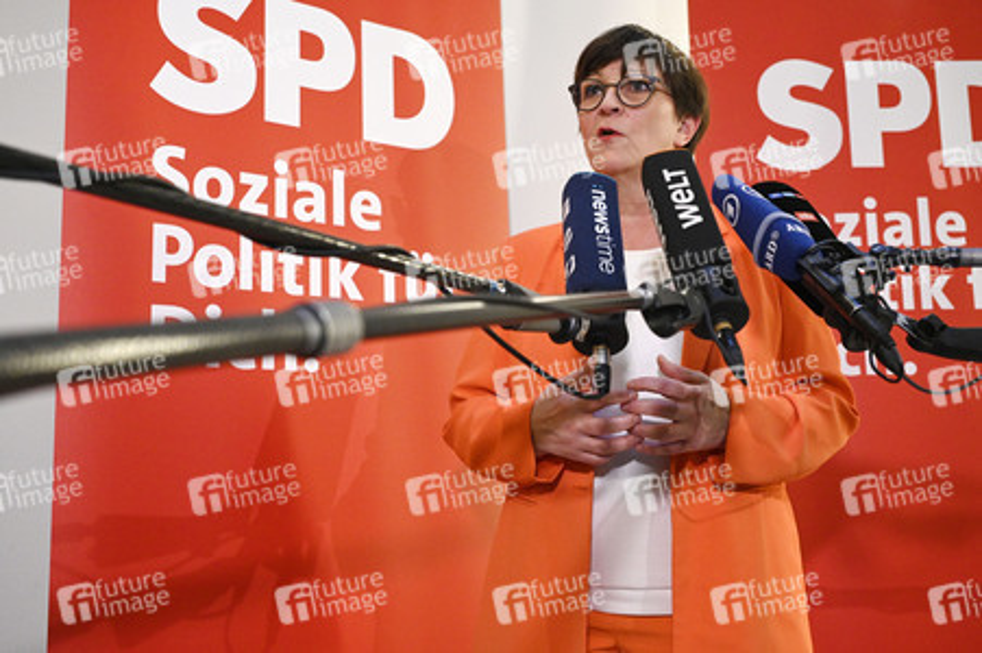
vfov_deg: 34.2
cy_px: 326
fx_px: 1063
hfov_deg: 49.6
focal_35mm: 39
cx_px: 491
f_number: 4.5
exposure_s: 1/200
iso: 6400
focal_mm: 39
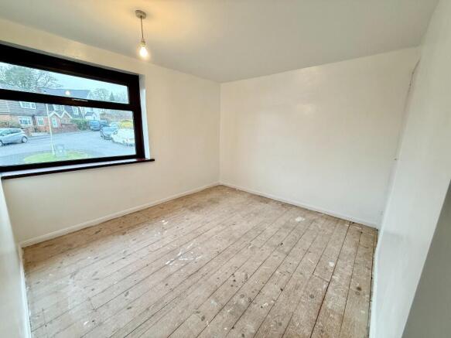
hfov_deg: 102.1
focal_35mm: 14
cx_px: 226
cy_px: 169
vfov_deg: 85.7
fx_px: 182
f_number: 2.2
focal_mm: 2.22
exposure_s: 1/100
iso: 200
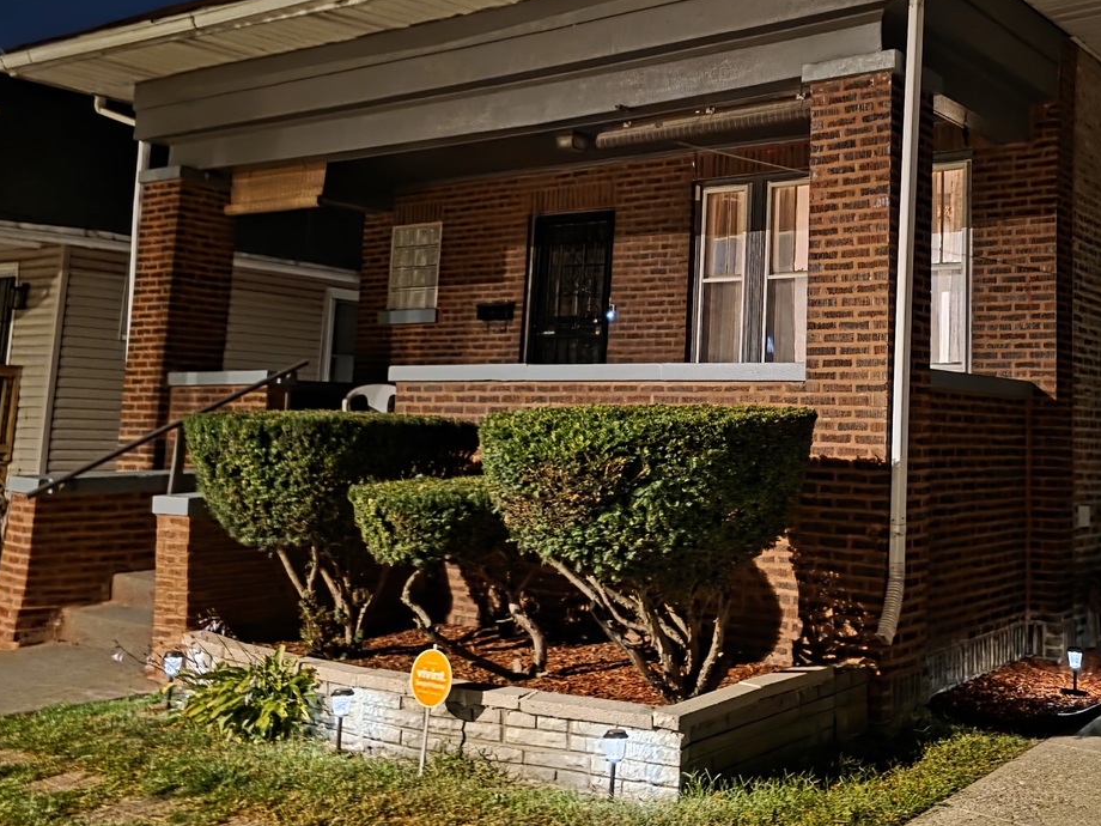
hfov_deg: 49.4
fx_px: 1145
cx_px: 817
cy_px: 249
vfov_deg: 39.0
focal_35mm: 36
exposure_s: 1/9.24
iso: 3200
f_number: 1.7
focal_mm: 6.3
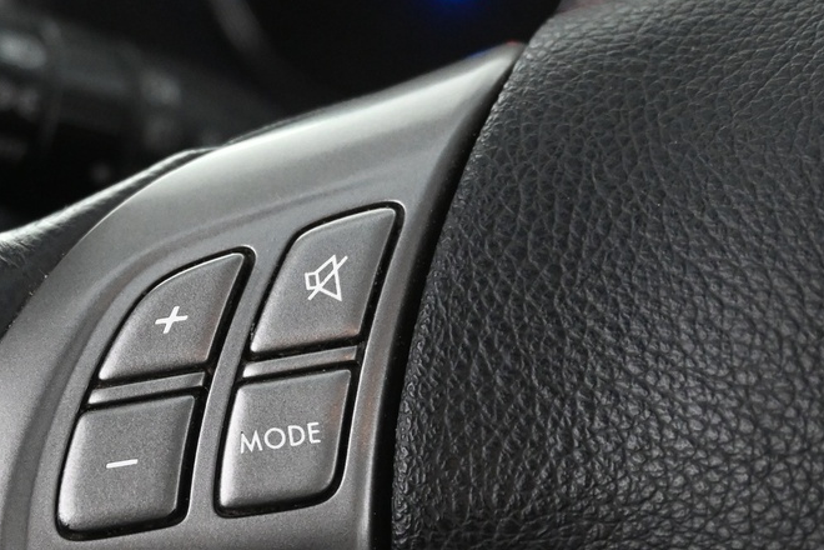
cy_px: 445
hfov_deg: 24.2
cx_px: 204
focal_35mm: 83
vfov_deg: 16.4
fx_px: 1896
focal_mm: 22.5
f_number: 4
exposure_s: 1/40
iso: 2500
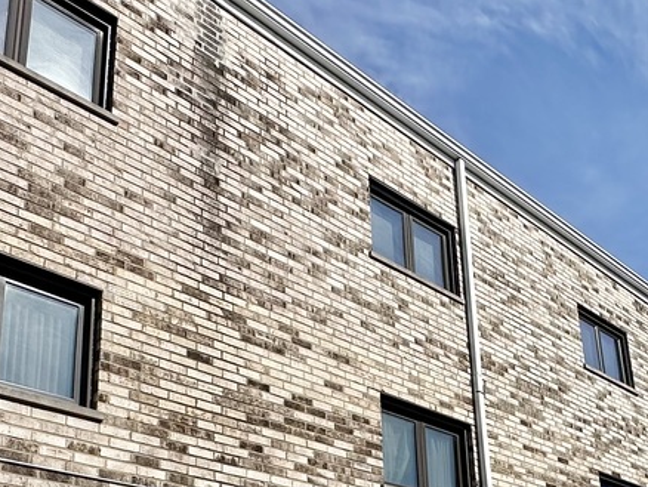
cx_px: 420
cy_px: 488
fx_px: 862
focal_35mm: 46
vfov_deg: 29.4
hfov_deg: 40.8
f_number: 2.2
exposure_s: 1/5051
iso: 50
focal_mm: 2.22
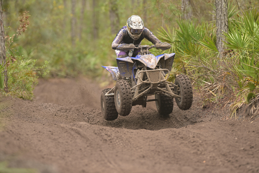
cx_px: 130
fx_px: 971
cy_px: 86
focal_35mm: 135
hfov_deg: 15.2
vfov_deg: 10.2
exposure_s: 1/2000
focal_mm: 135
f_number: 1.8
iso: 400
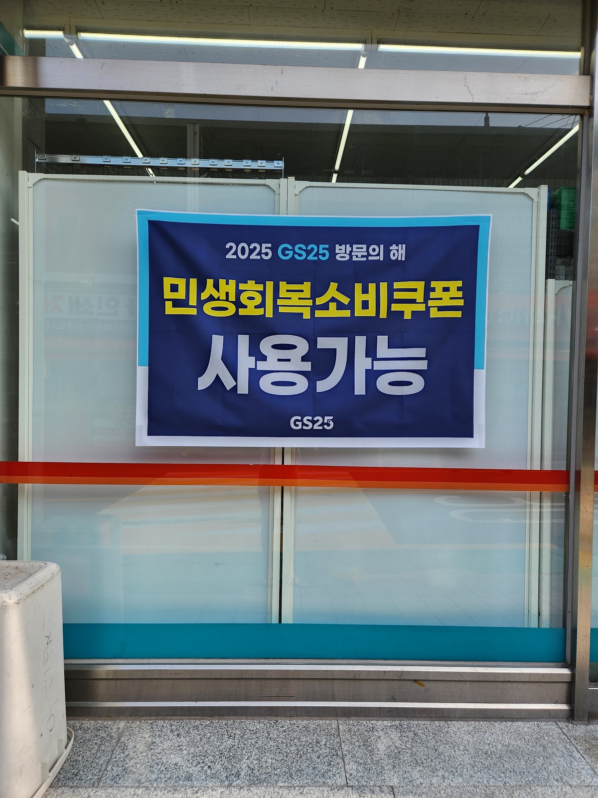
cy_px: 399
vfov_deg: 73.9
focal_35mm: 23
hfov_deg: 58.9
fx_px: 530
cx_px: 299
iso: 20
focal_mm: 5.4
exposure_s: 1/594
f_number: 1.8
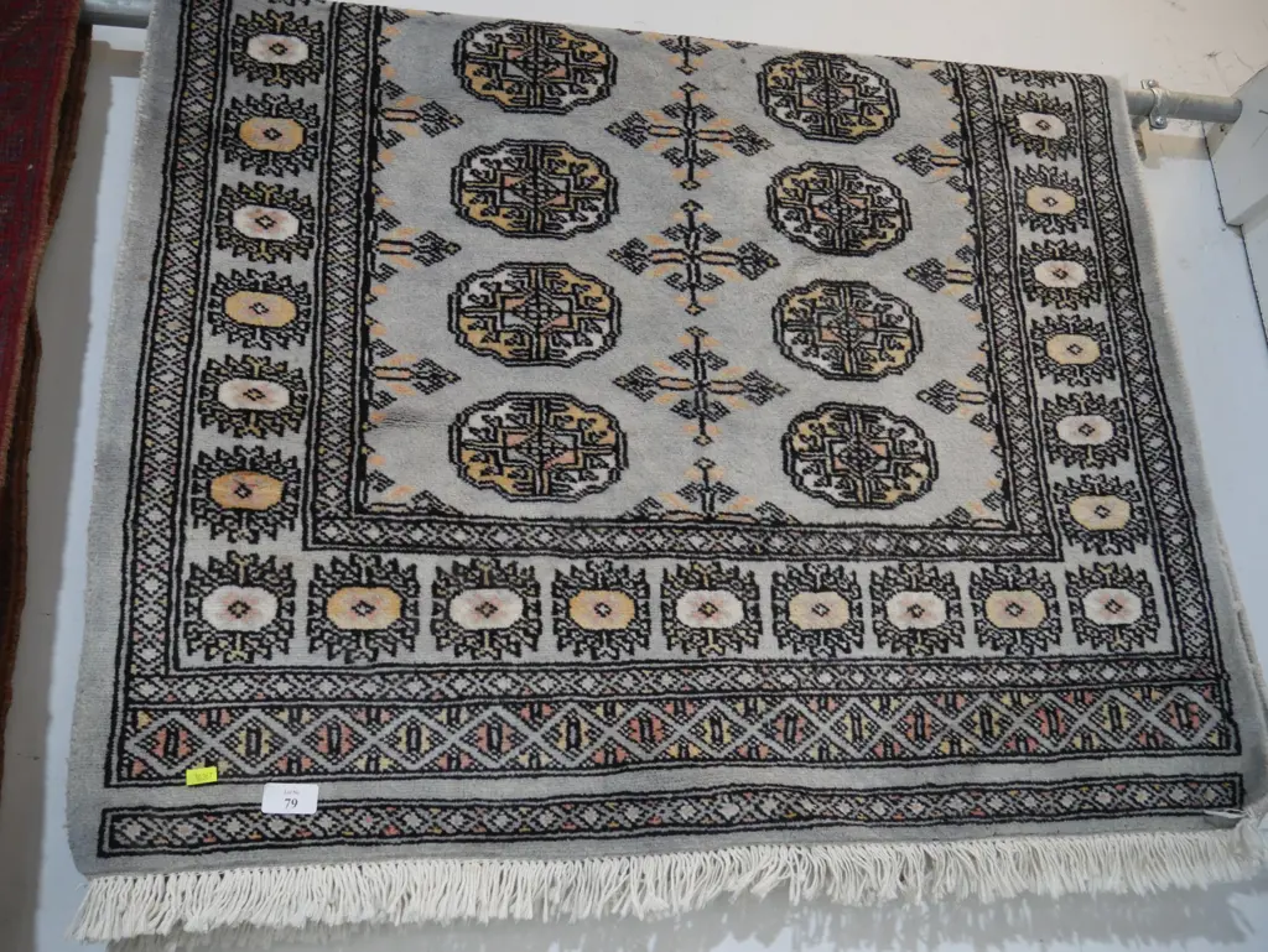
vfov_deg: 49.8
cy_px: 476
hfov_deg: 63.4
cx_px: 634
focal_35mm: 28
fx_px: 1026
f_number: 3.5
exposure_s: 1/60
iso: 1000
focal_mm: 14
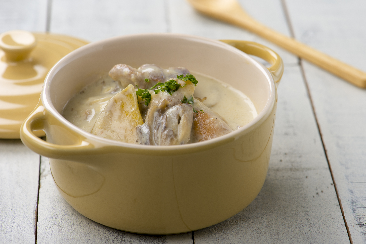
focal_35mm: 105
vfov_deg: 13.0
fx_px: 1067
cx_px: 183
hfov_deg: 19.5
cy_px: 122
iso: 100
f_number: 11
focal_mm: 105
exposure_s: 1/125
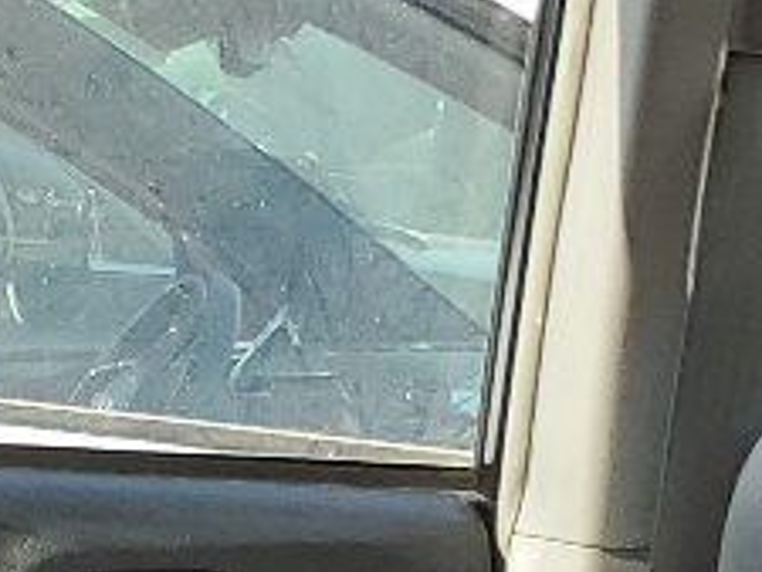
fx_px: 4075
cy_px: 1564
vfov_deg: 7.3
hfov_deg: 10.0
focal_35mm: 185
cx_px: -701
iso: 50
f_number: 1.5
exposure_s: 1/125
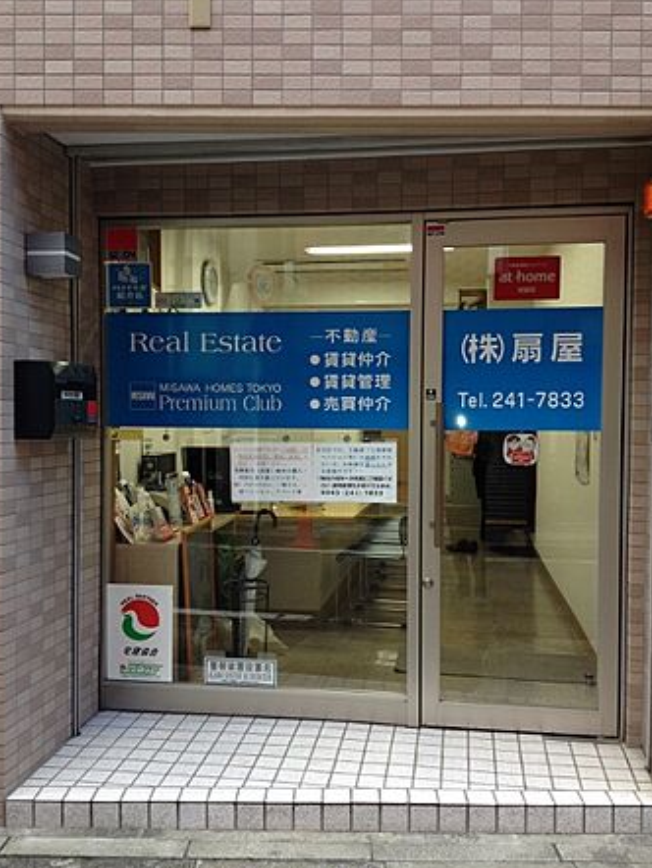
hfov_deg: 37.8
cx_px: 328
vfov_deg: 48.9
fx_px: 953
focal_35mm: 38
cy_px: 456
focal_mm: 4.28
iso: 50
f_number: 2.4
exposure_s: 1/45
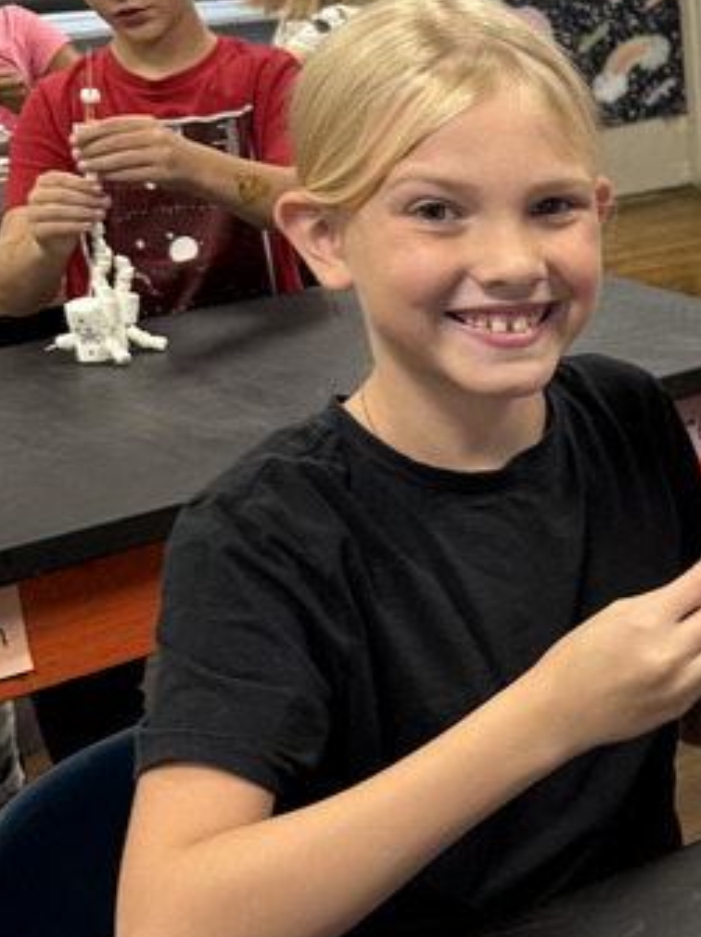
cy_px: 489
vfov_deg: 26.7
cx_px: 929
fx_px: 1975
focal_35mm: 73
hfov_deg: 18.6
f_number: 1.78
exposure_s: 1/60
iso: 200
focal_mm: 6.76
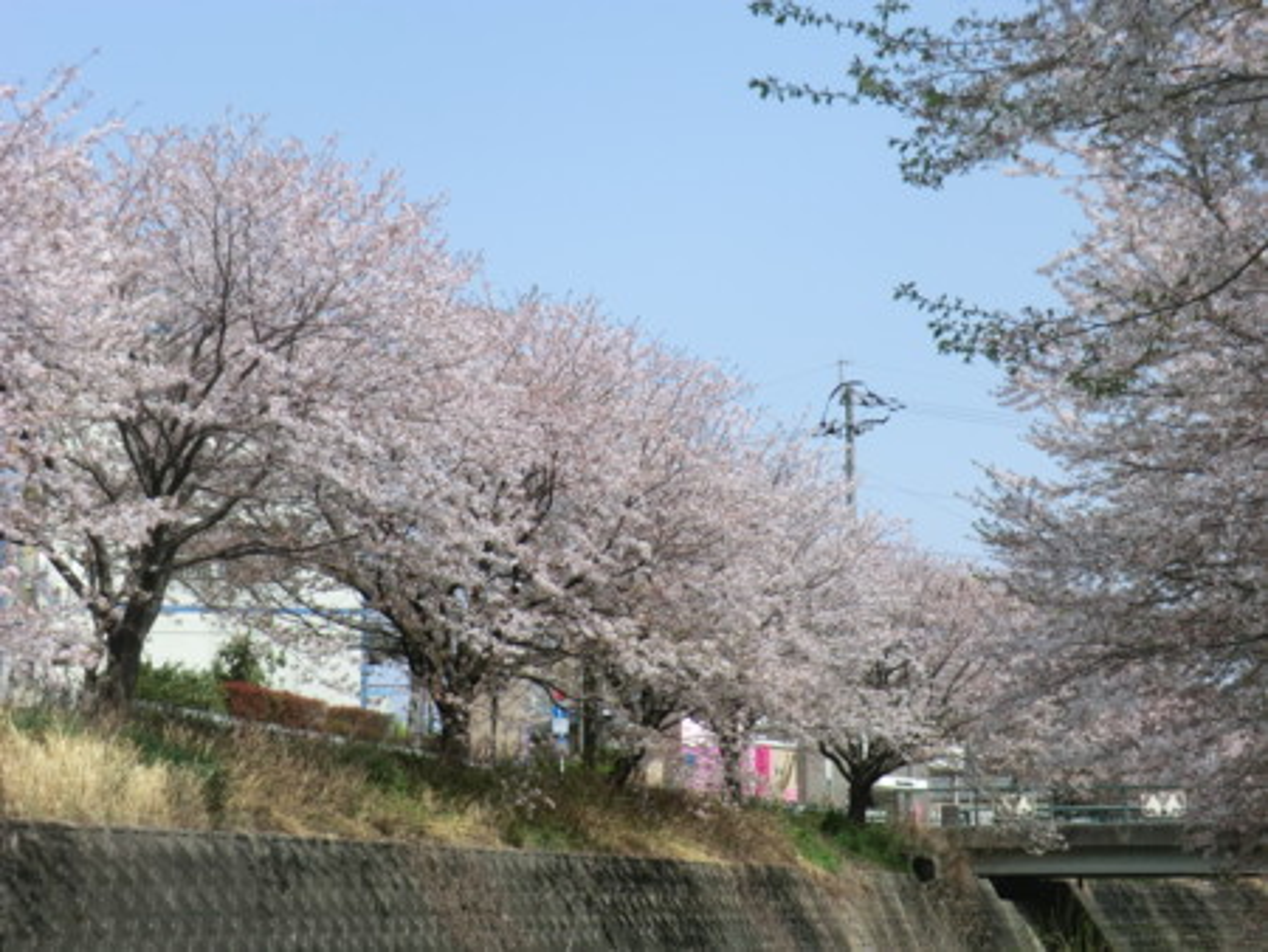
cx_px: 634
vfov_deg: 22.6
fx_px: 2382
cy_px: 476
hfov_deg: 29.8
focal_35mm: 65
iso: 80
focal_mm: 11.6
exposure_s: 1/500
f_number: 4.4
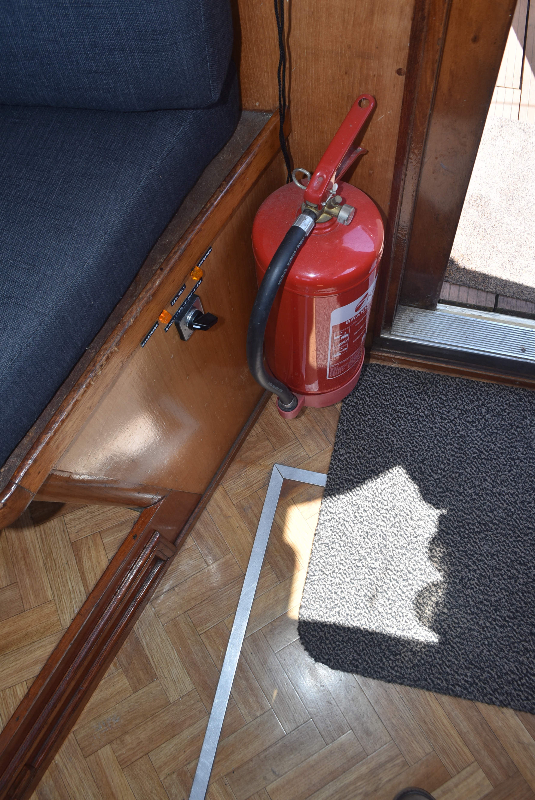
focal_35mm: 27
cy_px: 400
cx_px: 268
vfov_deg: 67.3
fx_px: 601
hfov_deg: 48.0
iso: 200
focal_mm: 18
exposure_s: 1/125
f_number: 5.6
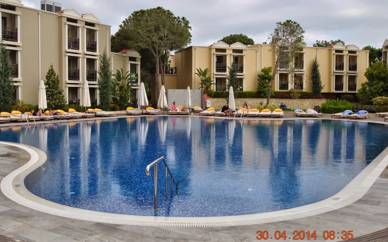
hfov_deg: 52.7
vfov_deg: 34.4
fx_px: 391
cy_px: 124
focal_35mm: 37
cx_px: 195
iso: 100
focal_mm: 24
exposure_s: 1/200
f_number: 7.1
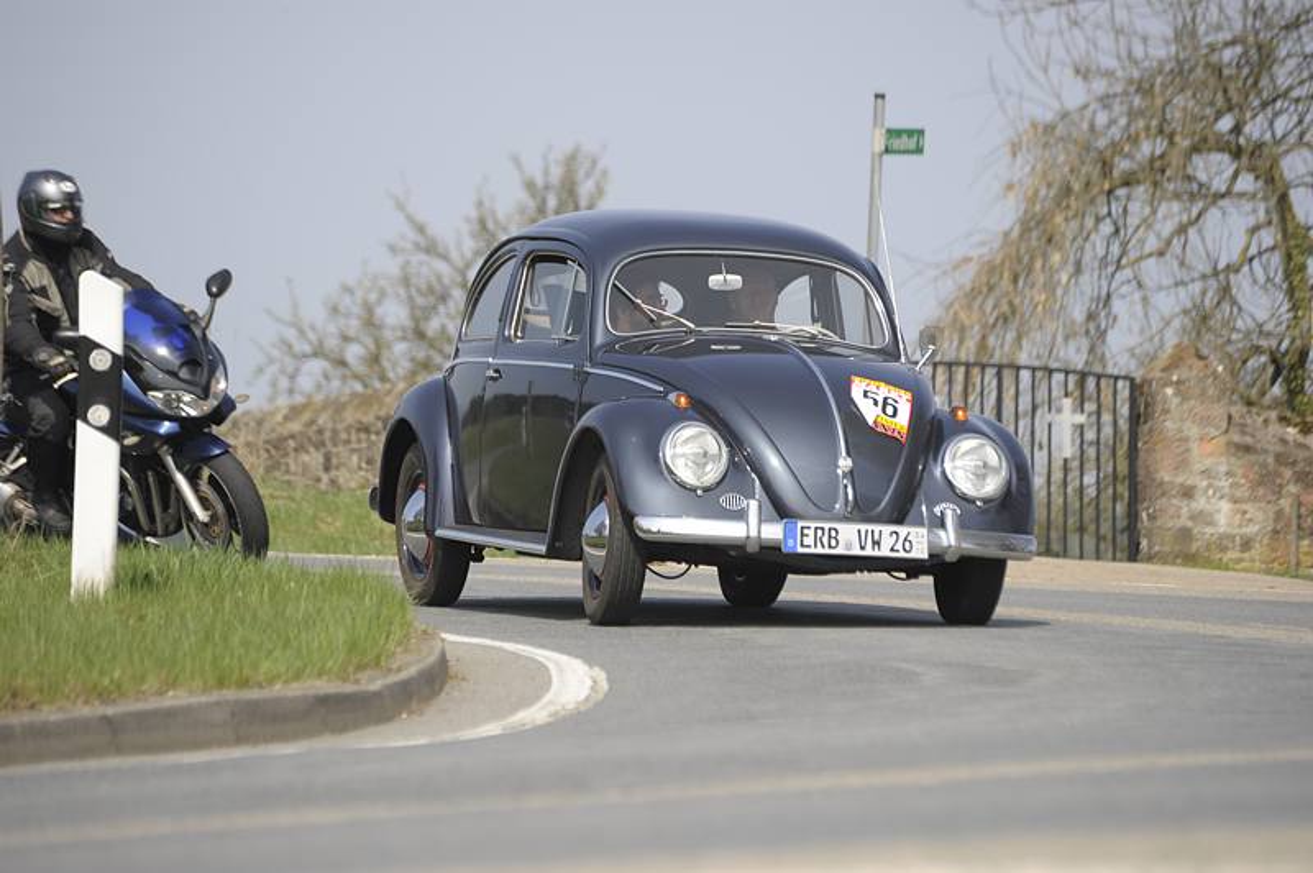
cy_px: 436
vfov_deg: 5.1
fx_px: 9839
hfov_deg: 7.6
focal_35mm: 270
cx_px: 656
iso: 200
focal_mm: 270
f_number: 8
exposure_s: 1/500
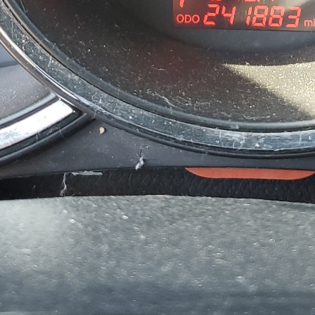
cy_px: -93
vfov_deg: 19.3
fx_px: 855
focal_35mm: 83
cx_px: 212
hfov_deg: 20.8
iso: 67
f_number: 1.5
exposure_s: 1/120
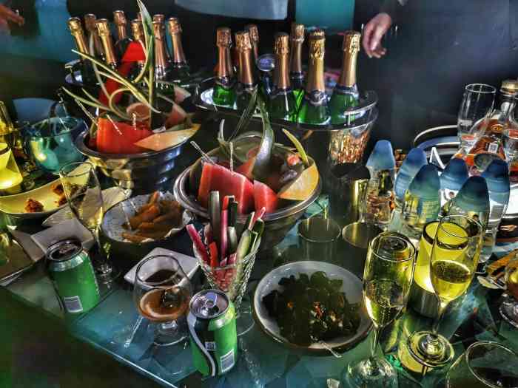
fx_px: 404
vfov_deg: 51.4
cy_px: 194
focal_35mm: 27
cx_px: 259
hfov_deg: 65.3
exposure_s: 1/33.3
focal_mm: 6.71
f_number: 1.9
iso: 250
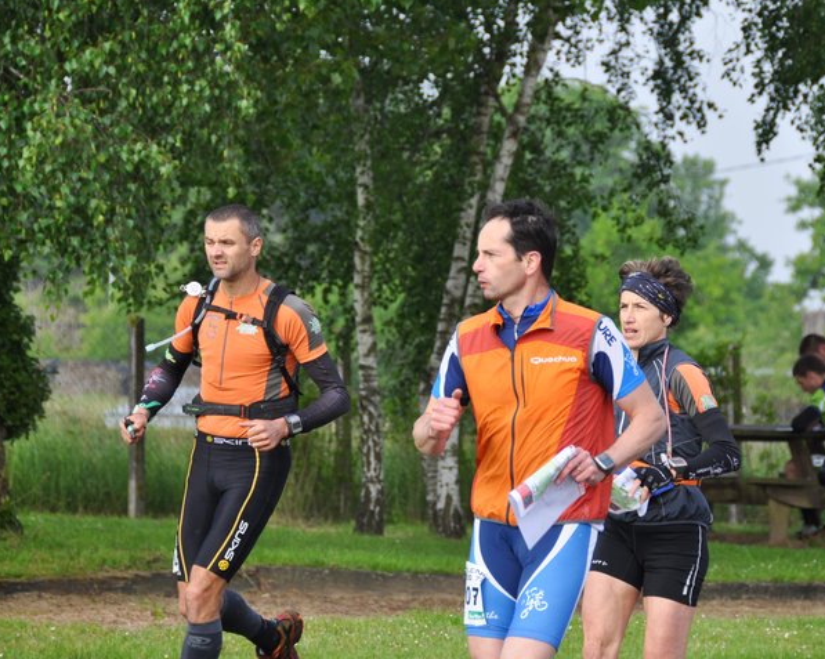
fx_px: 5979
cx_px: 459
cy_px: 341
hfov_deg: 7.9
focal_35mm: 245
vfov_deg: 6.3
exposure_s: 1/1000
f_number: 5.6
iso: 720
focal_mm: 130
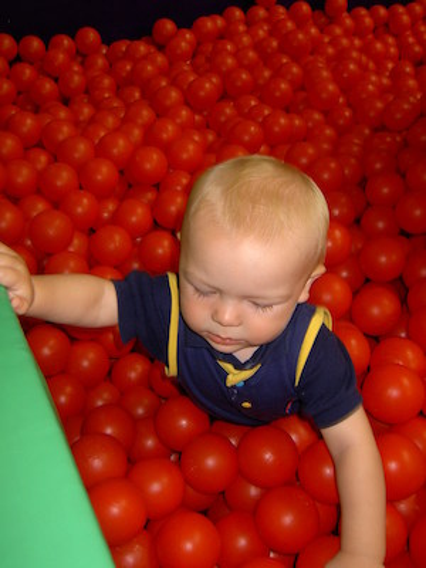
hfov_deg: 41.8
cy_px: 284
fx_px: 558
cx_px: 213
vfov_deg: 54.0
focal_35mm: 34
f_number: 2.8
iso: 100
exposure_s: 1/60
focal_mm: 5.6
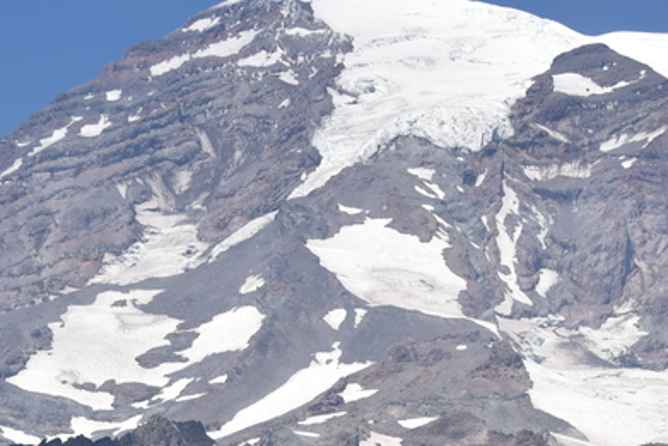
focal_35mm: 180
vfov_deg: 7.6
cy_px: 550
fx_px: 3341
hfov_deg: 11.4
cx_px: 494
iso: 100
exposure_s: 1/320
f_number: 9
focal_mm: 55
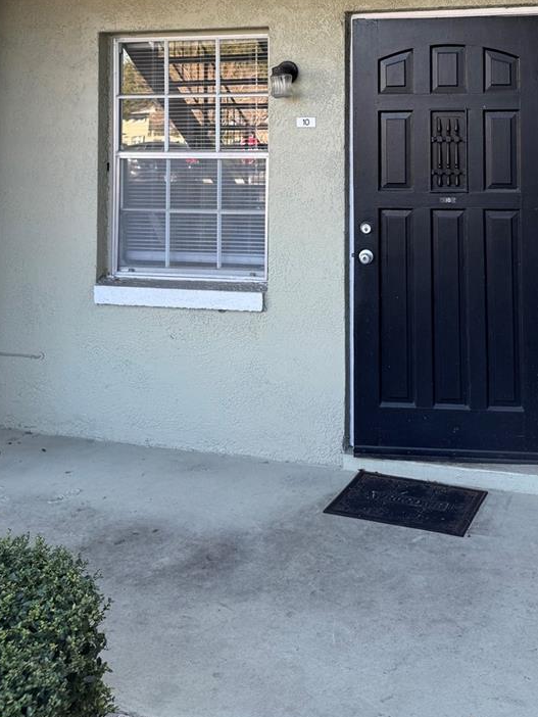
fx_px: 849
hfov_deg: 34.6
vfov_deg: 43.0
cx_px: 384
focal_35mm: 41
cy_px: 111
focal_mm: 6.76
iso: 80
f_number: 1.78
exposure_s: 1/278
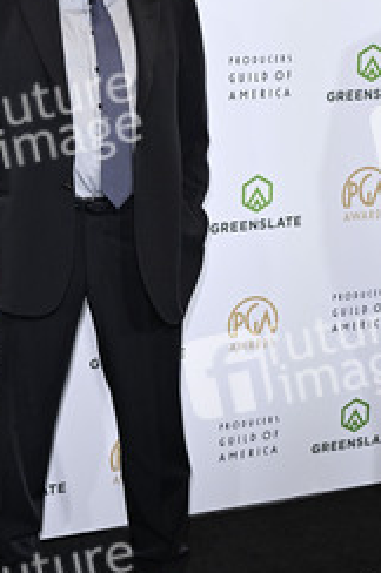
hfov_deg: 17.6
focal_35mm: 77
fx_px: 1226
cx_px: 89
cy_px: 247
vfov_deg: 26.3
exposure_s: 1/320
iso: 2000
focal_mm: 47
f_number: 5.6
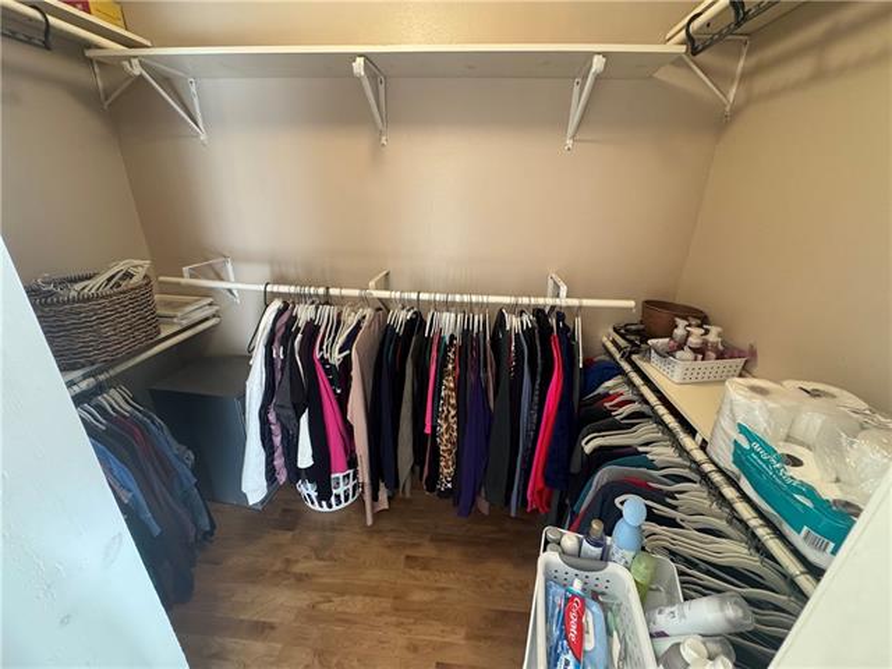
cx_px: 446
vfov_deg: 85.7
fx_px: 361
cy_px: 334
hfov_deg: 102.1
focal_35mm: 14
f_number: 2.2
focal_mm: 2.22
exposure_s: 1/60
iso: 400
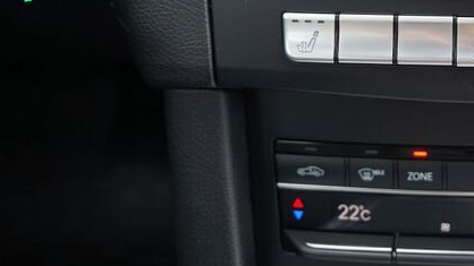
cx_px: 505
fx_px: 968
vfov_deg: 15.1
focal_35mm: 77
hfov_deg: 25.7
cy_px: -57
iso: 100
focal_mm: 30
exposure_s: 1/40
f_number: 3.2
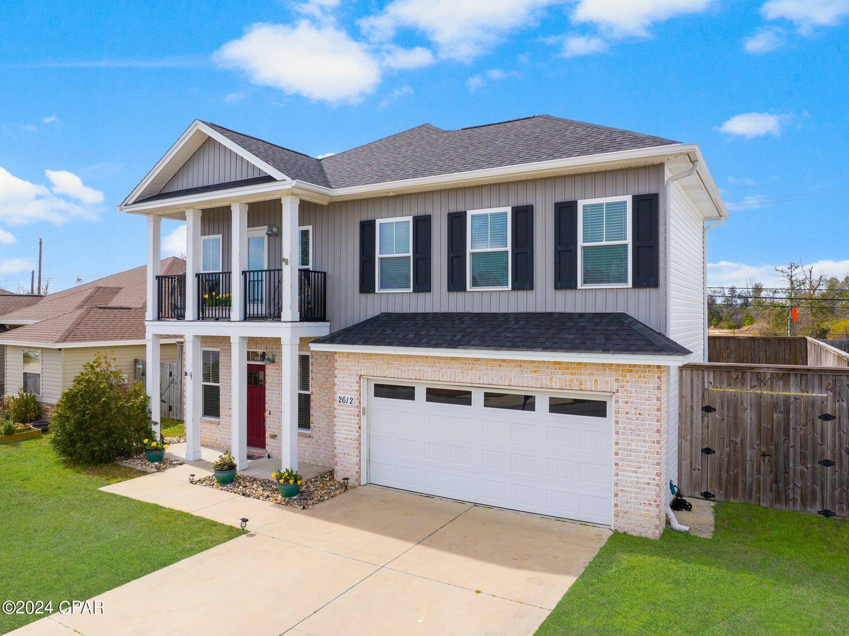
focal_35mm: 24
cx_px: 424
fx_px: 588
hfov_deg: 71.6
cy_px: 318
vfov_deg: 56.8
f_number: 4.5
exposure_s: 1/500
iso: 100
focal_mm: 12.29
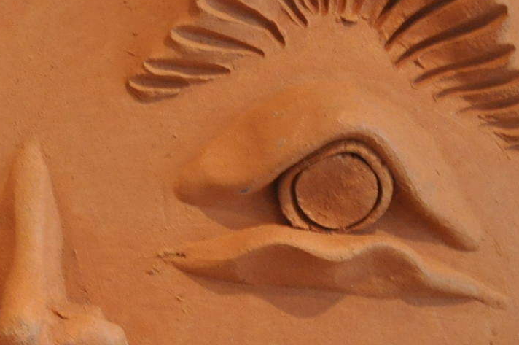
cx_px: -23
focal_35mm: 235
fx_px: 3384
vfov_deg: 5.8
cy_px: 317
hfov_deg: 8.7
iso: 1600
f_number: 5
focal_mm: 52
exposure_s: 1/15
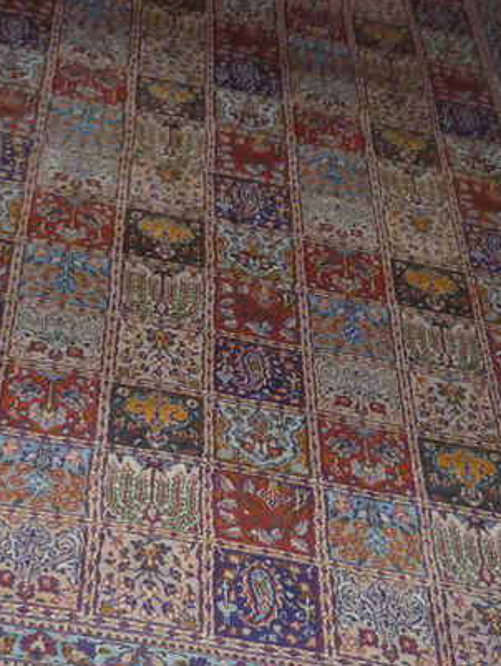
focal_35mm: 82
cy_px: 323
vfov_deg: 23.8
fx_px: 1581
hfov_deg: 18.0
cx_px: 207
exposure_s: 1/125
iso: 250
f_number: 2.8
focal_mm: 5.5
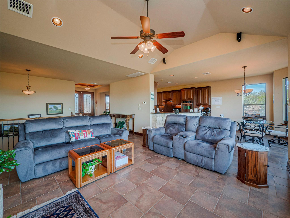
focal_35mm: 14
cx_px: 145
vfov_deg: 85.7
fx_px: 117
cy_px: 109
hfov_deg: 102.1
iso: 500
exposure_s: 1/250
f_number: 5.6
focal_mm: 7
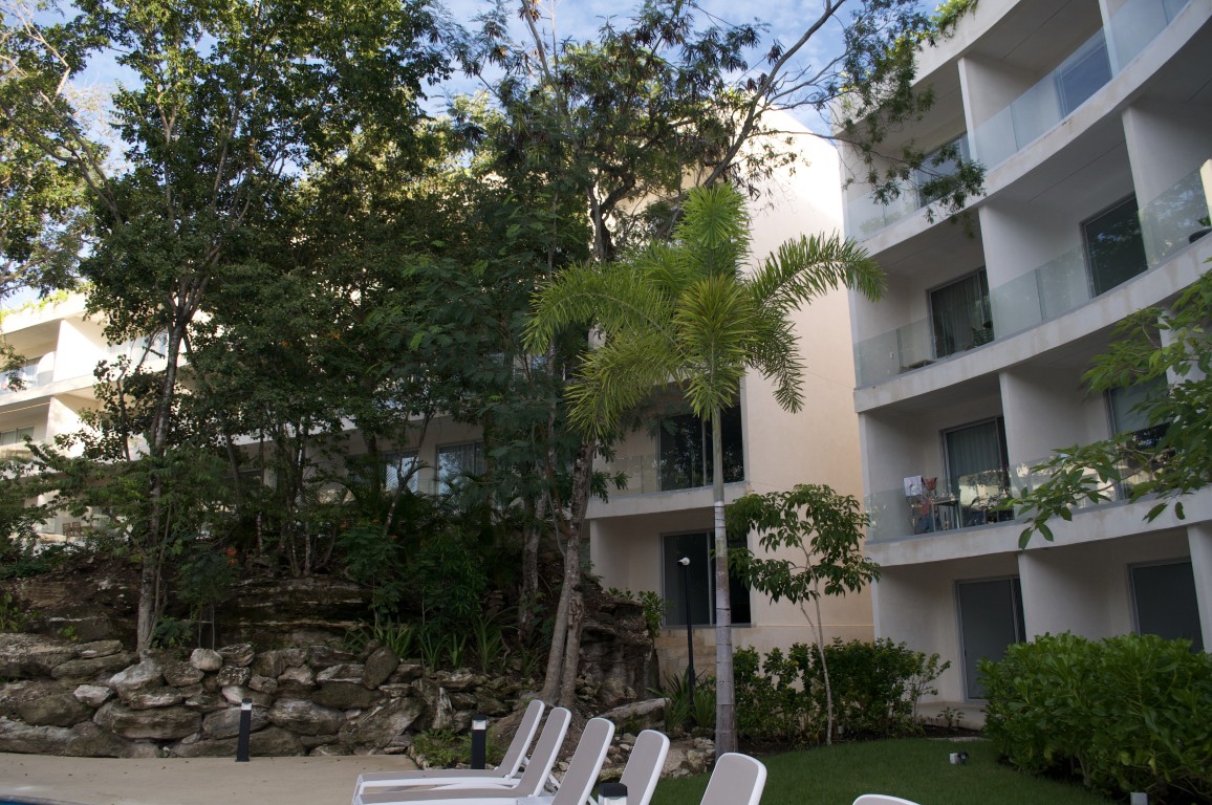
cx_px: 606
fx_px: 908
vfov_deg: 47.8
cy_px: 402
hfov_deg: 67.4
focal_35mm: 27
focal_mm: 18
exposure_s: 1/200
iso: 200
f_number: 5
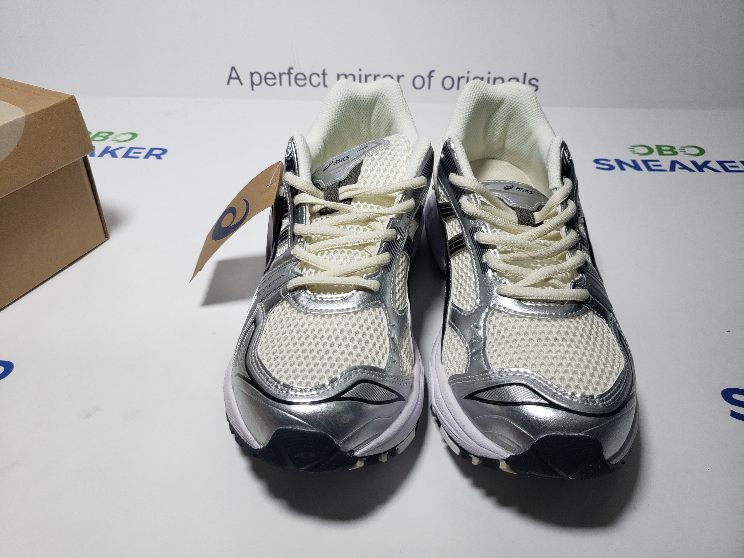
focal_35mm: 26
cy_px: 279
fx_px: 559
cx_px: 372
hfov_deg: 67.3
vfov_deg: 53.1
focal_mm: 4.3
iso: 50
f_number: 1.5
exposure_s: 1/468
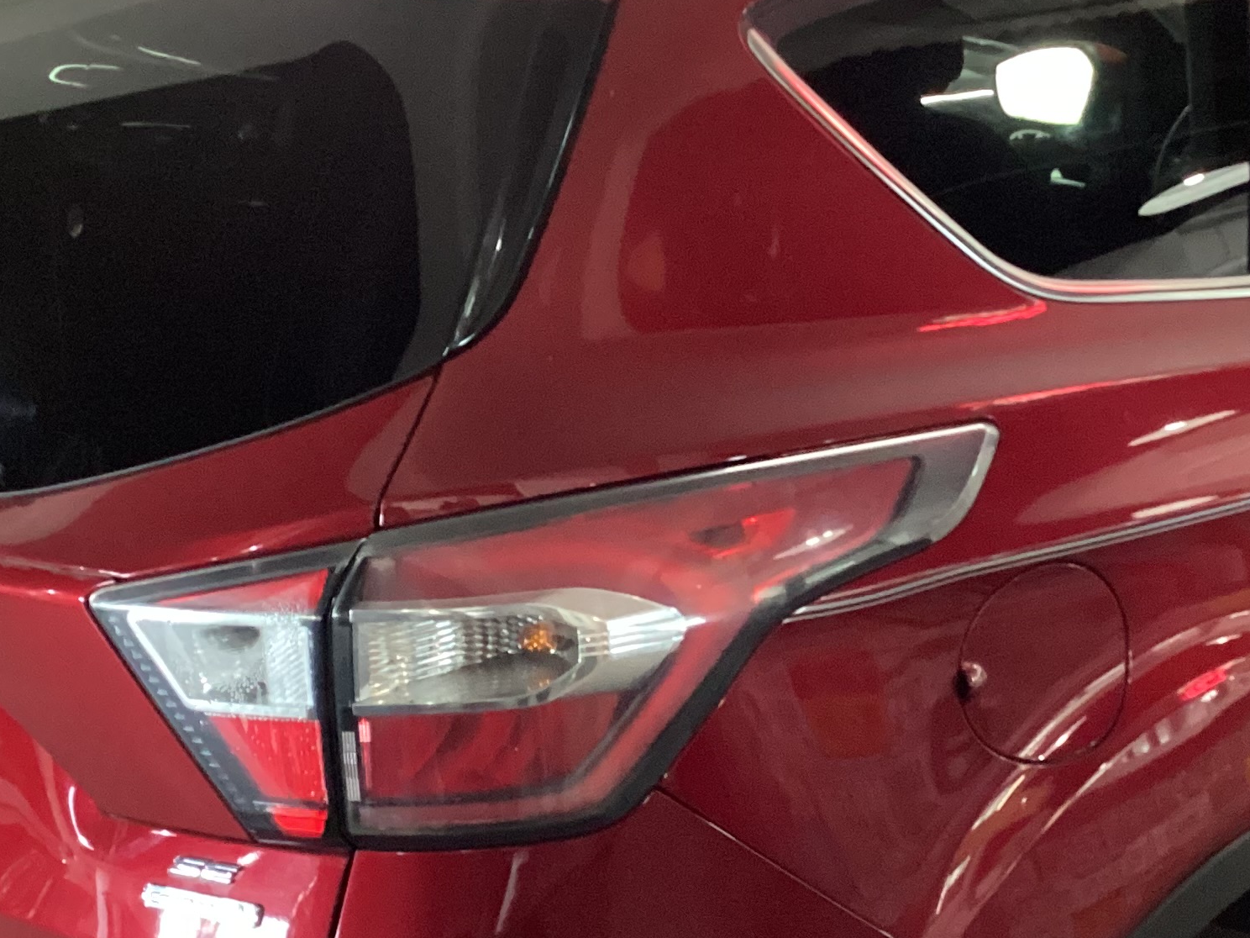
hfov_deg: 28.4
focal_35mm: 68
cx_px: 799
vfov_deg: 21.5
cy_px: 682
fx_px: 2456
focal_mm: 3.3
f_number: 2.4
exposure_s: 1/30
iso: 640
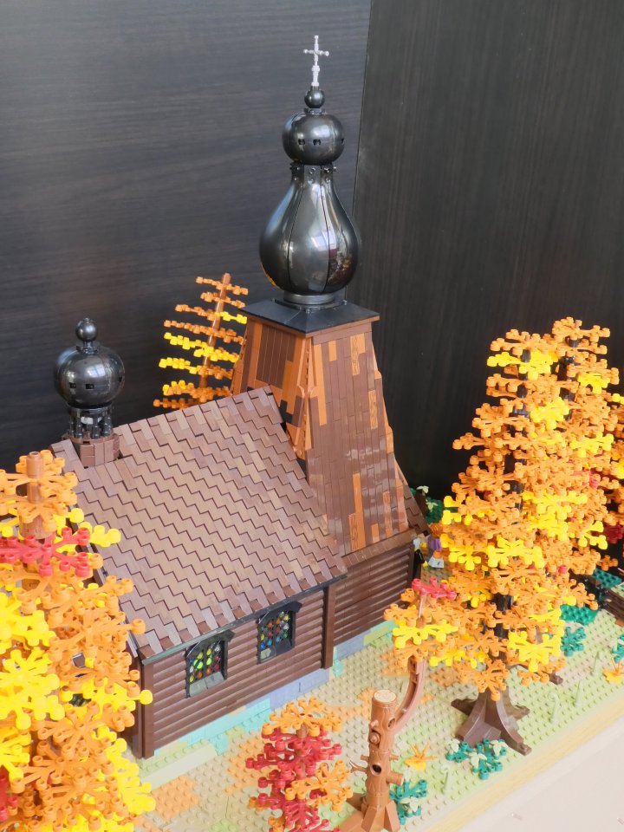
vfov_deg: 40.4
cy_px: 416
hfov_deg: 30.9
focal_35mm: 47
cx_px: 312
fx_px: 1130
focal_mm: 8.4
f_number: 4
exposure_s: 1/20
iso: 800
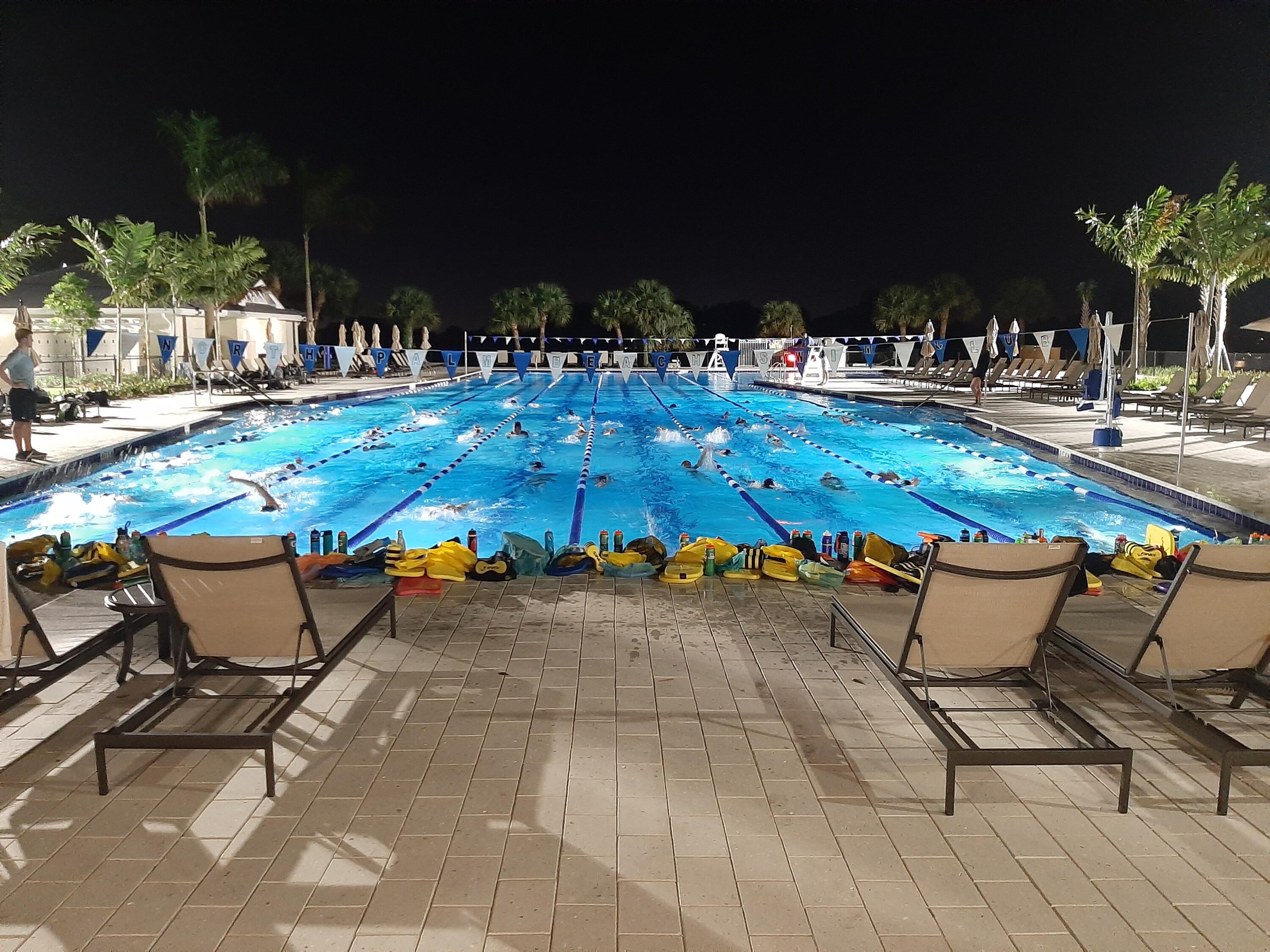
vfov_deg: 53.1
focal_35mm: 26
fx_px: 954
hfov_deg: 67.3
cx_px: 635
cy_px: 476
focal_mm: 3.93
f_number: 1.7
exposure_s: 1/24
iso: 320
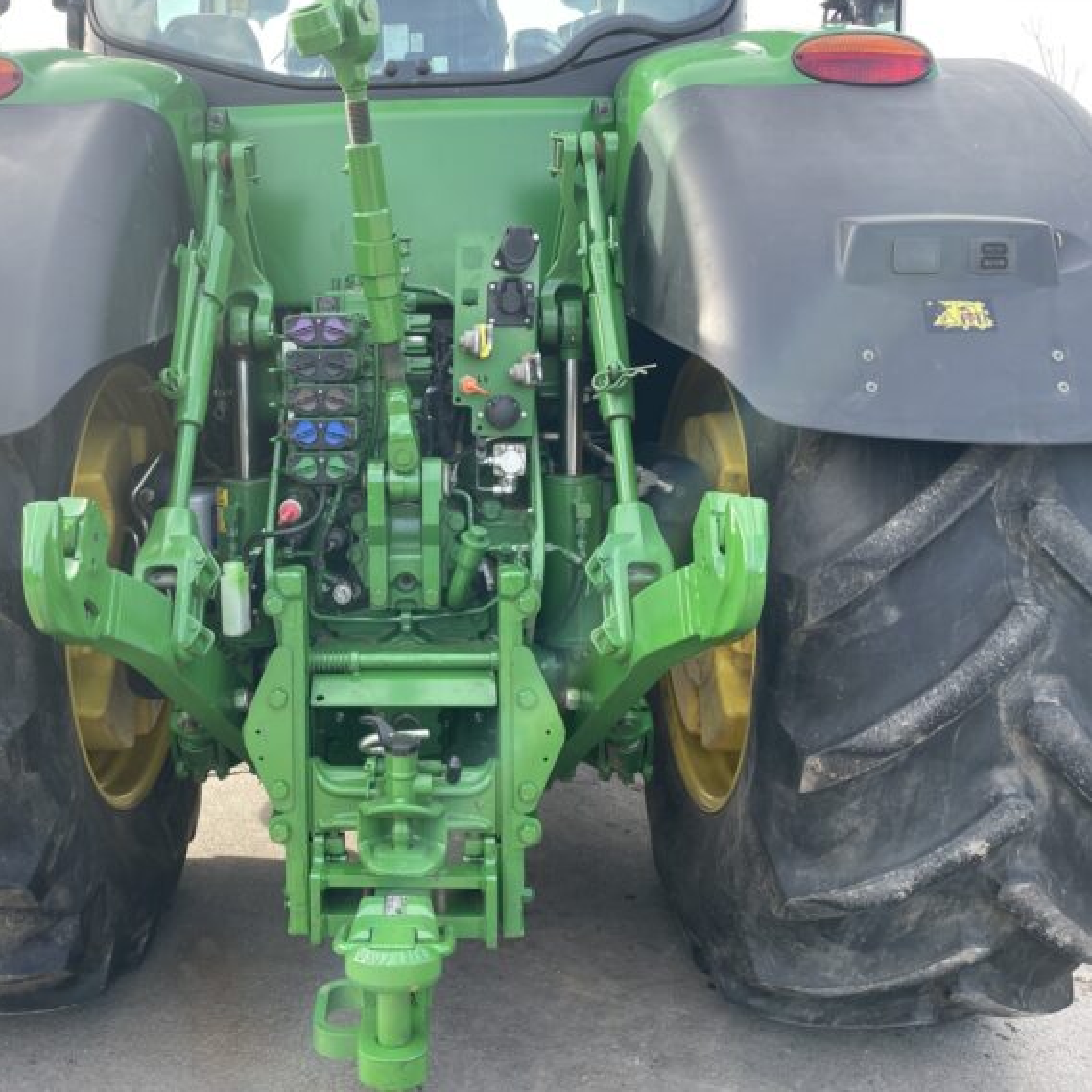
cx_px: 392
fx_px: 1106
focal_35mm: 31
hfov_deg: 51.8
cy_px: 543
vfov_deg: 52.5
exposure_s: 1/260
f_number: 1.6
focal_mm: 4.2
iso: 32
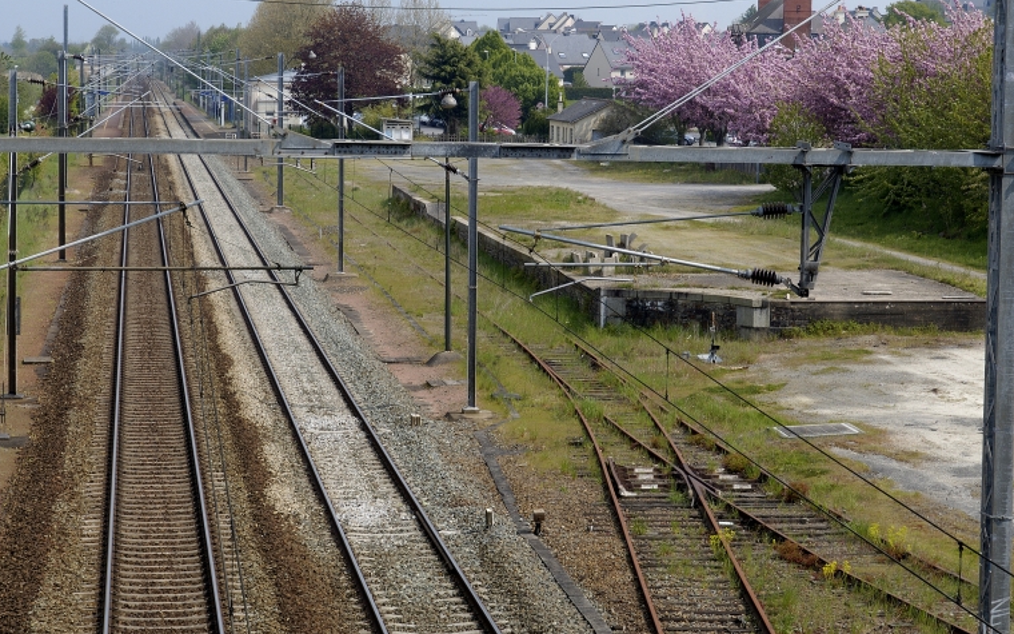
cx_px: 503
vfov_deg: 12.1
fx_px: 2985
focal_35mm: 108
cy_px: 307
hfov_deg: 19.3
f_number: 14
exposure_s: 1/160
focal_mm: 70
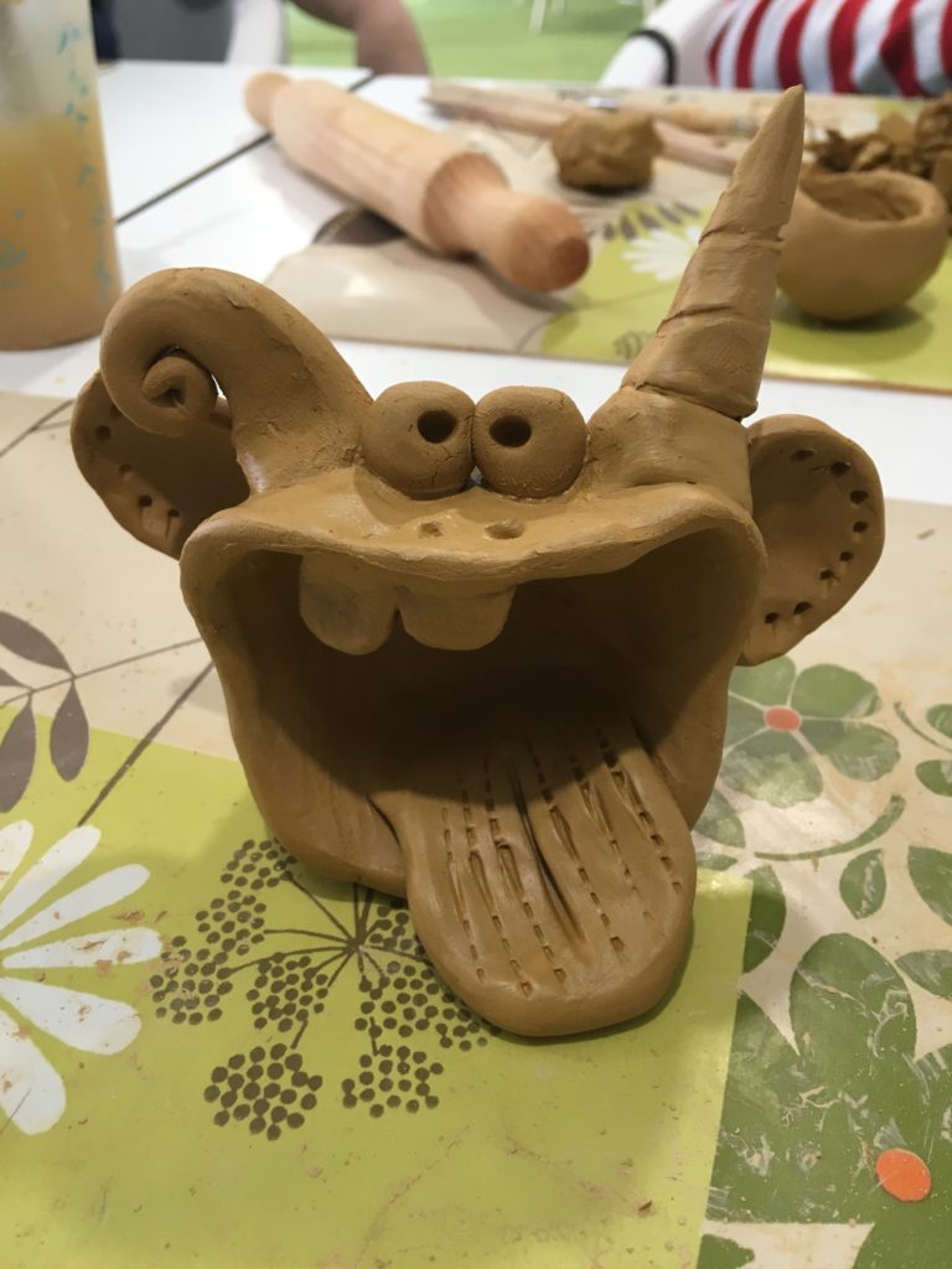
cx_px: 476
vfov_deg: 61.7
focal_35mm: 29
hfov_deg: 48.2
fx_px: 1063
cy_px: 634
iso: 100
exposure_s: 1/33
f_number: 2.2
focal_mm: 4.15
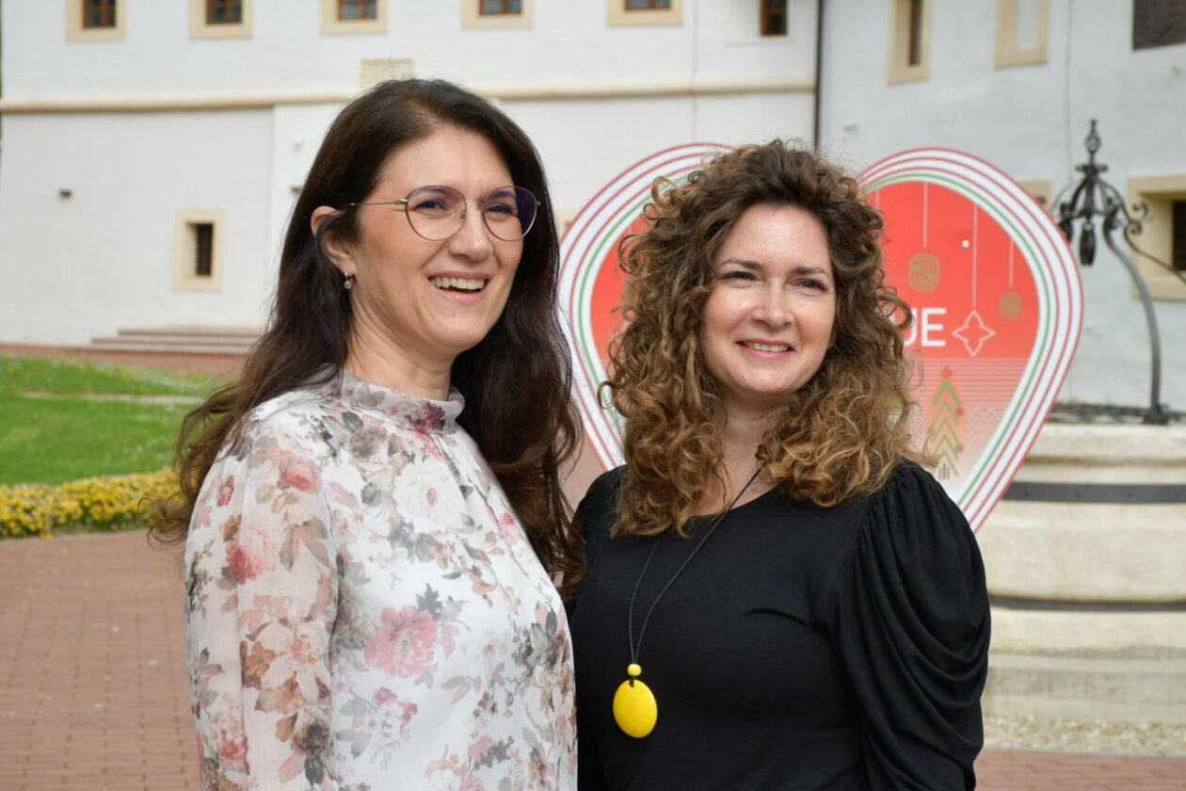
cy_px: 396
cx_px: 593
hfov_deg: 27.0
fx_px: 2471
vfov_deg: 18.2
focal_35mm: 75
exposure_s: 1/250
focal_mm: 50
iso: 180
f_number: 8
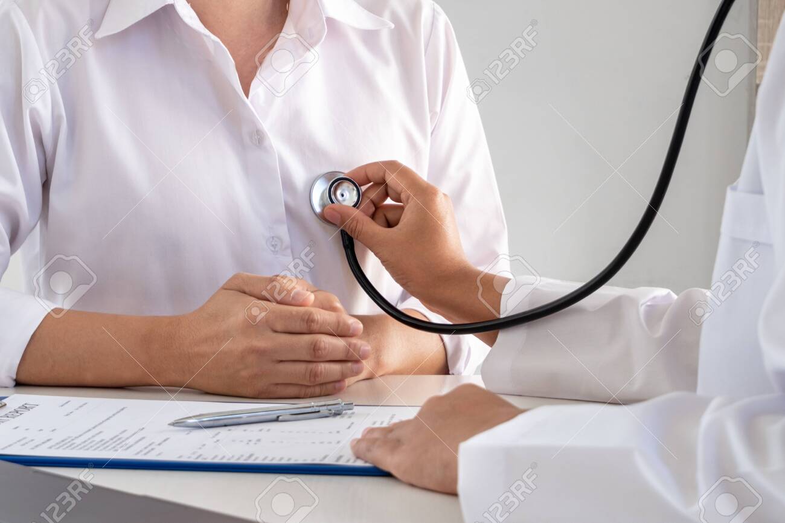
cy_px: 262
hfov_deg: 29.7
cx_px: 392
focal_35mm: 68
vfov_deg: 20.0
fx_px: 1482
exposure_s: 1/80
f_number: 5.6
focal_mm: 45
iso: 200
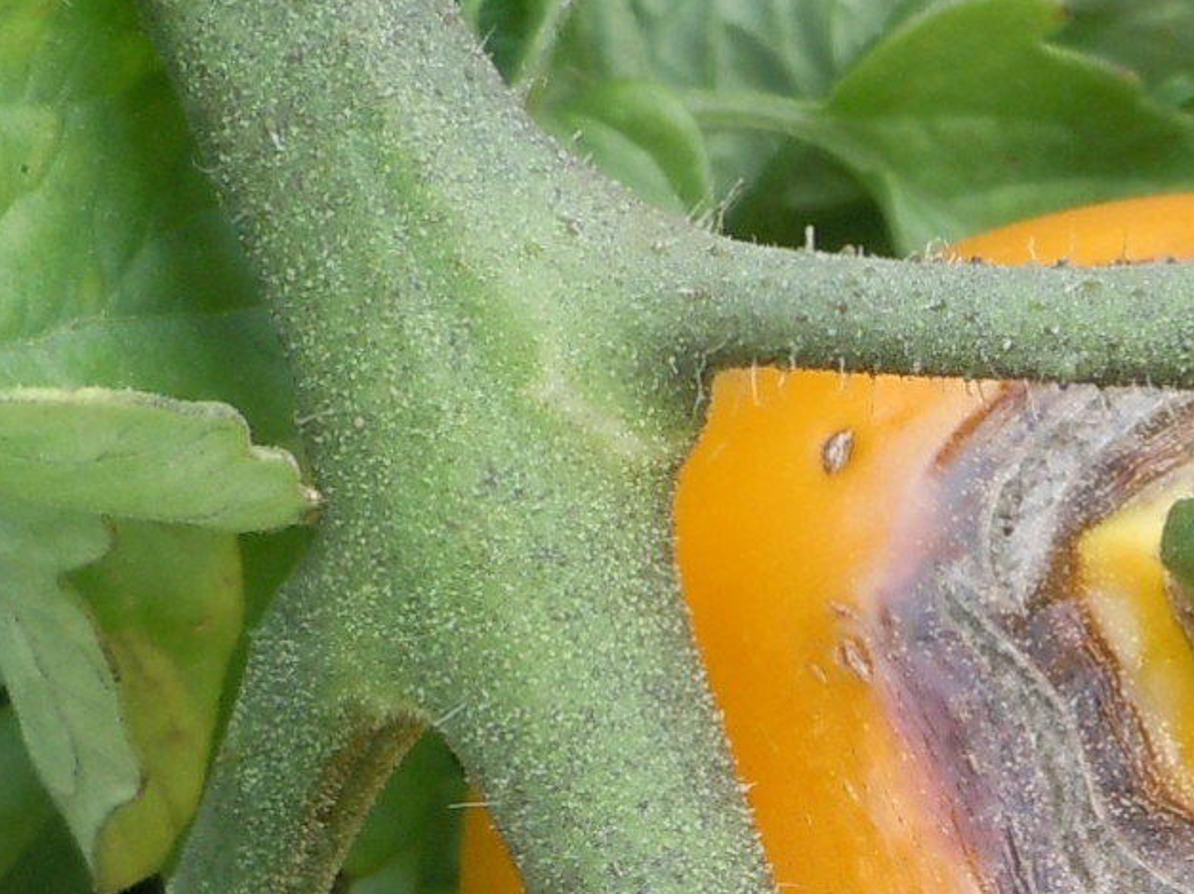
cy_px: 797
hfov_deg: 16.6
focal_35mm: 116
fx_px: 4000
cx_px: 1228
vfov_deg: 12.7
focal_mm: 5
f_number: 3.7
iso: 100
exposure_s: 1/200
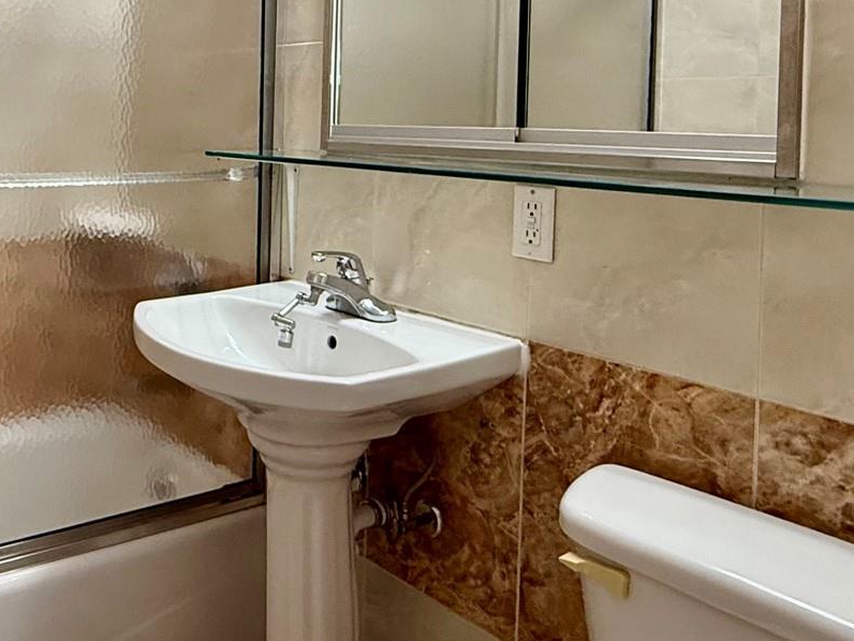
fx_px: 888
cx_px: 157
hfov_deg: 48.1
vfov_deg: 38.2
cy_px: 132
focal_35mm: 36
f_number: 2.2
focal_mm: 2.22
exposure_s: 1/120
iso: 320
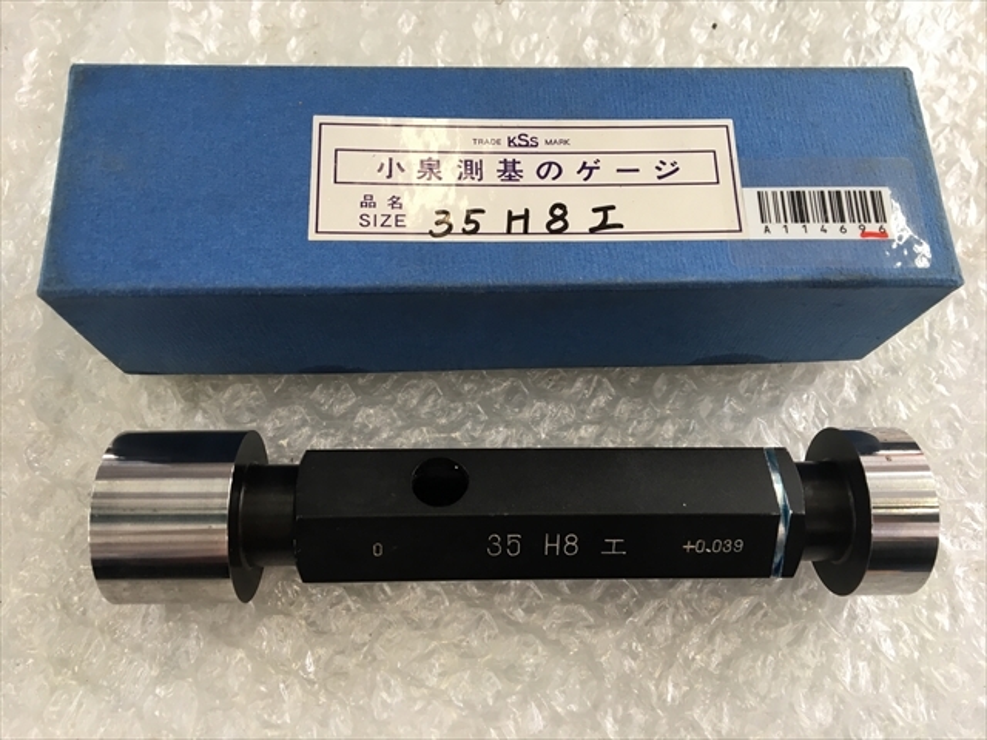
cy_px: 370
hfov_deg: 61.7
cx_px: 494
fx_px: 827
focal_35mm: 29
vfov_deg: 48.2
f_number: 2.2
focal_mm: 4.15
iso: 25
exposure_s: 1/40
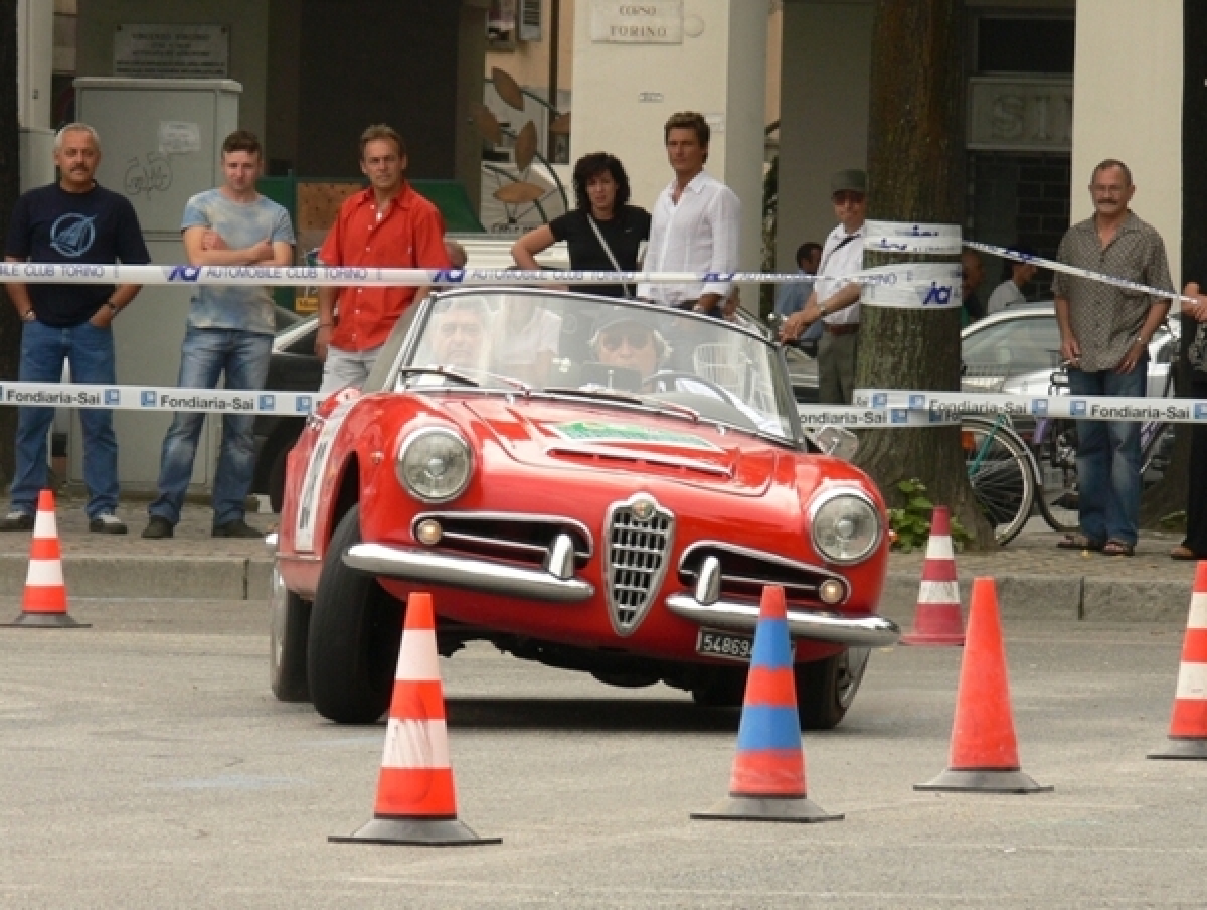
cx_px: 604
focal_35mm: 236
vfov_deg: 6.3
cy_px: 455
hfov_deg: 8.4
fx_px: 8242
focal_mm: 49.9
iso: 100
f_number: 5.6
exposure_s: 1/250
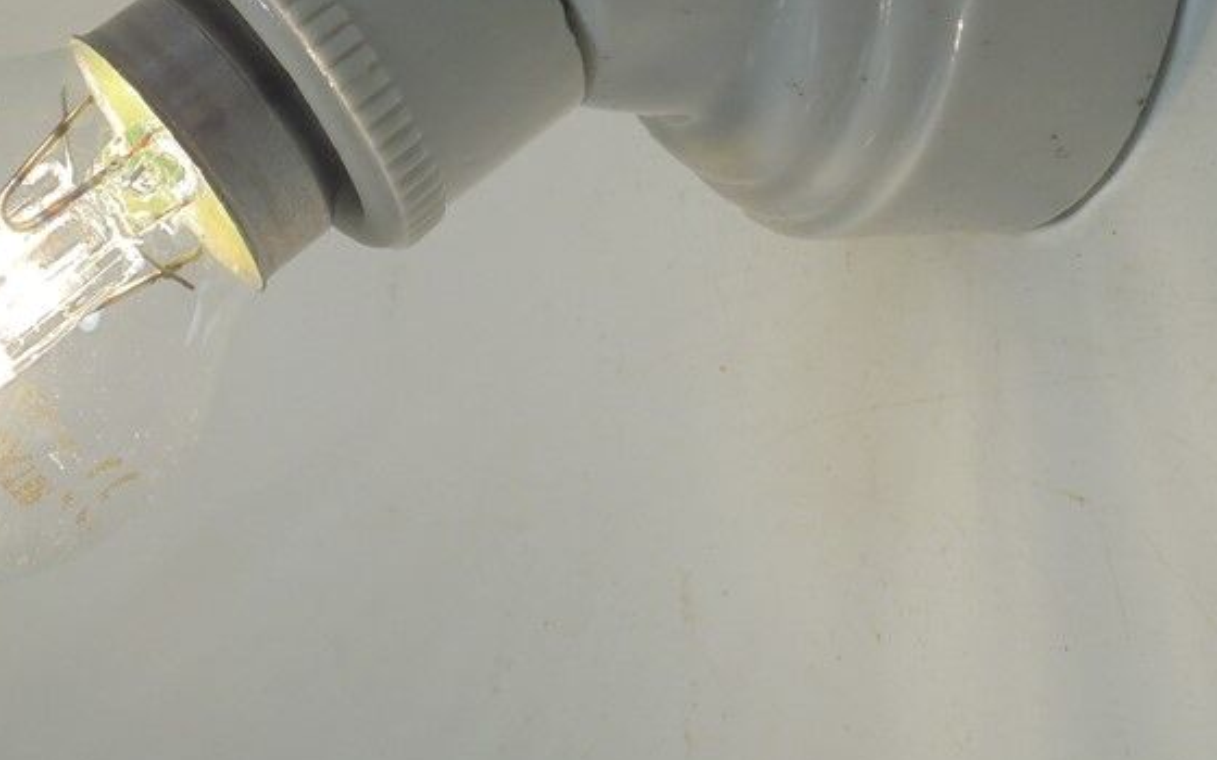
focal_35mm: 109
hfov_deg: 19.1
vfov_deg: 11.9
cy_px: 99
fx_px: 3615
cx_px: 411
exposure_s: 1/160
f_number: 5.6
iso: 100
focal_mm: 11.5
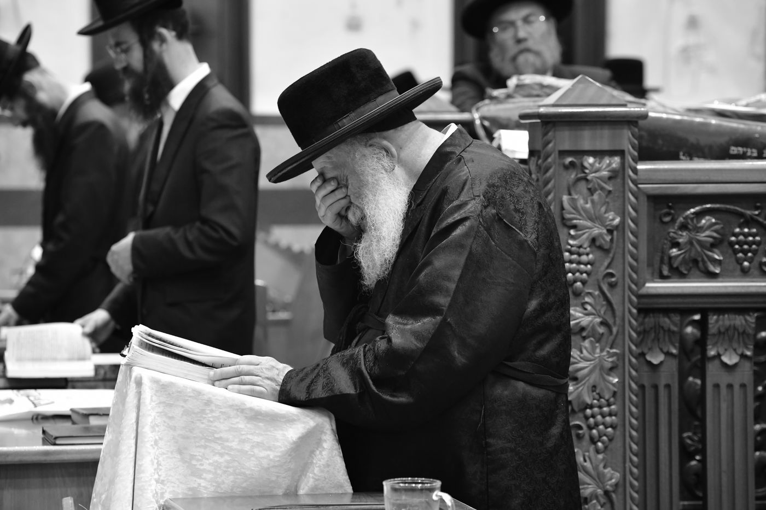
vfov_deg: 8.6
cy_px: 255
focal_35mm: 160
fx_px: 3404
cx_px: 383
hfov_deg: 12.8
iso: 3200
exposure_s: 1/100
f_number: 5.6
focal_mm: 160
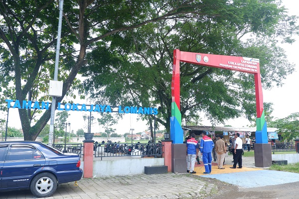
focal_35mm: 30
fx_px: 249
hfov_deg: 61.9
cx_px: 150
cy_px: 100
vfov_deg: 43.6
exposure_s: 1/150
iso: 200
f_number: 4.5
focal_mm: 20.9
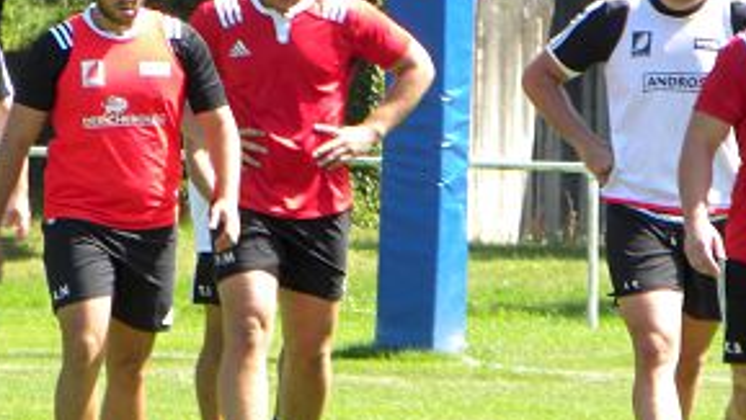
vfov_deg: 1.3
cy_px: 88
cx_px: 369
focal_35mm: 960
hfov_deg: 2.2
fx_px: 19002
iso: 64
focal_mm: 75.7
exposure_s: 1/116
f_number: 5
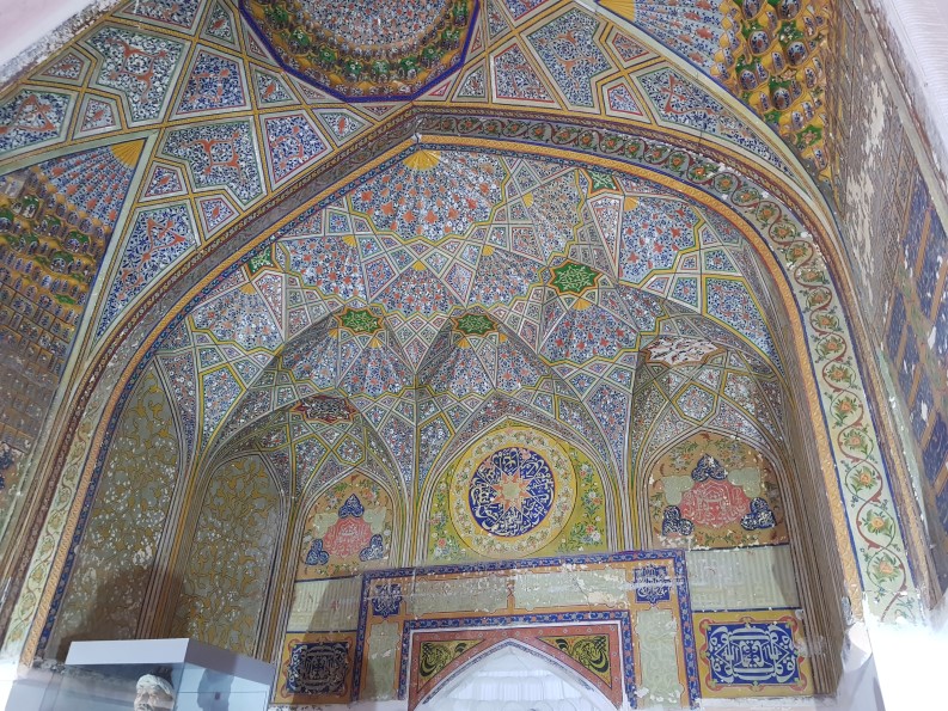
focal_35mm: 26
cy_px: 356
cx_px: 474
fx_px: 712
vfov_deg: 53.1
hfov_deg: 67.3
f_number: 1.7
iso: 250
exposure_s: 1/10
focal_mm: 4.2
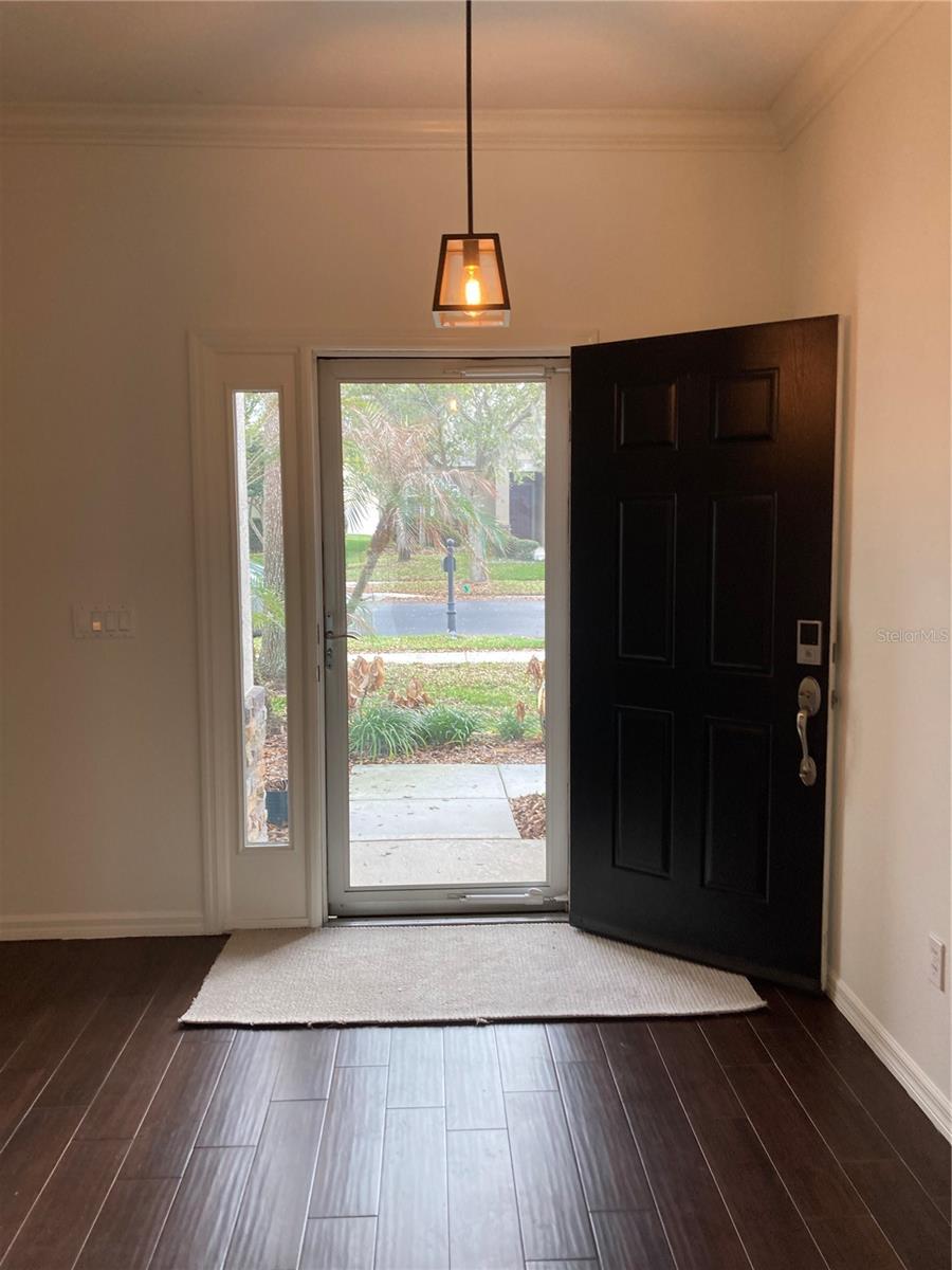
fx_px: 1027
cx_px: 476
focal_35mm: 28
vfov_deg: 63.4
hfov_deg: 49.7
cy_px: 635
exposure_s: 1/60
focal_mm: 3.99
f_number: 1.8
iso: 50
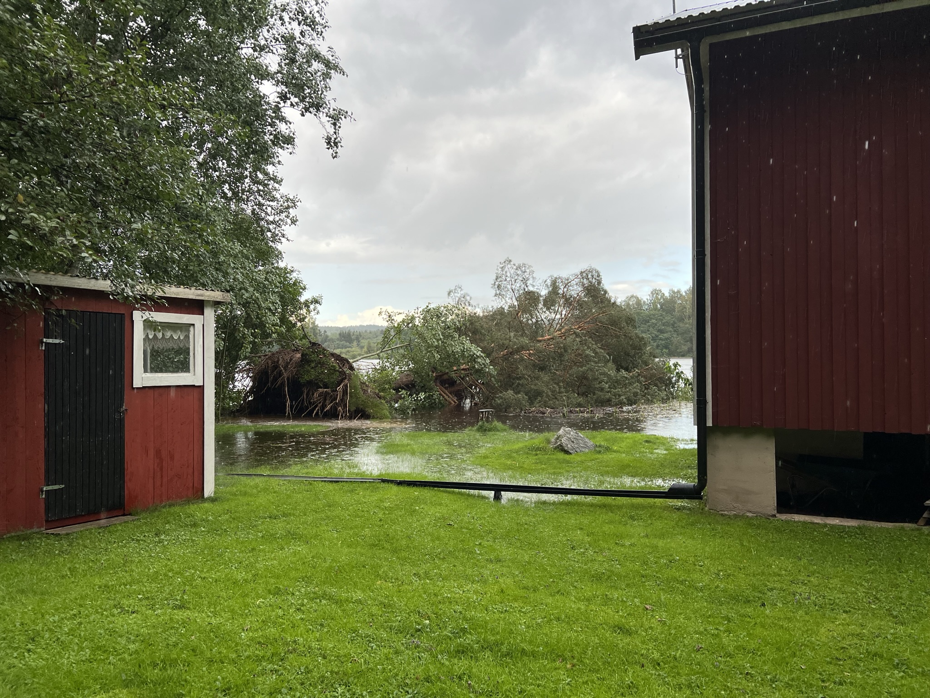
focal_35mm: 26
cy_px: 349
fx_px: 699
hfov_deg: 67.3
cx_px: 465
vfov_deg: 53.1
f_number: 1.5
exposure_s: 1/709
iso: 50
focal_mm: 5.7
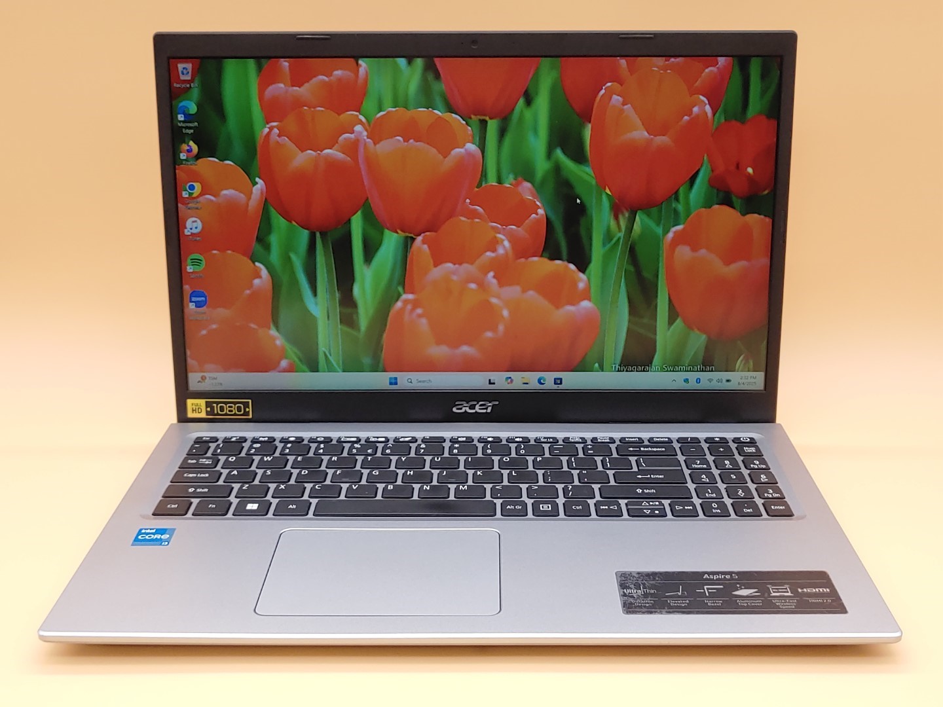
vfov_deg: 32.9
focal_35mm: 44
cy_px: 354
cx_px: 472
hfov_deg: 42.9
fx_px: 1199
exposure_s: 1/235
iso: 50
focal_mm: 4.36
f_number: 1.8
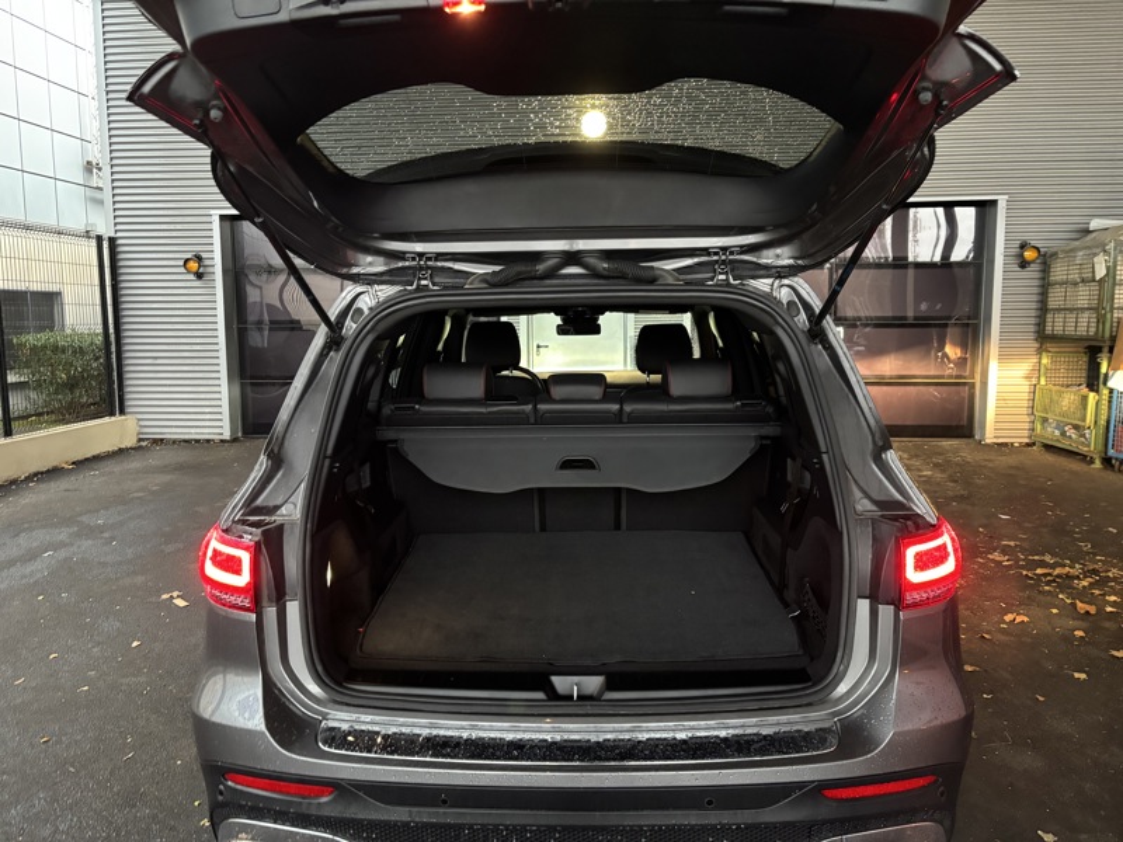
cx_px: 562
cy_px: 421
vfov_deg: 53.1
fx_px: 843
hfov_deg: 67.3
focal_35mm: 26
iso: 640
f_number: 1.6
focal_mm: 5.96
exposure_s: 1/30
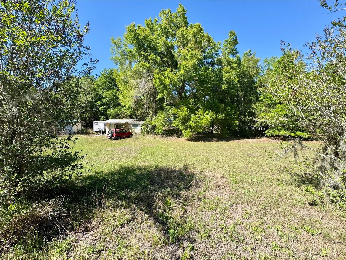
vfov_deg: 85.7
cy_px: 130
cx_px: 173
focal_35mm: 14
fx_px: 140
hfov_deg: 102.1
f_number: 2.2
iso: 50
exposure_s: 1/720
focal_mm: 2.22
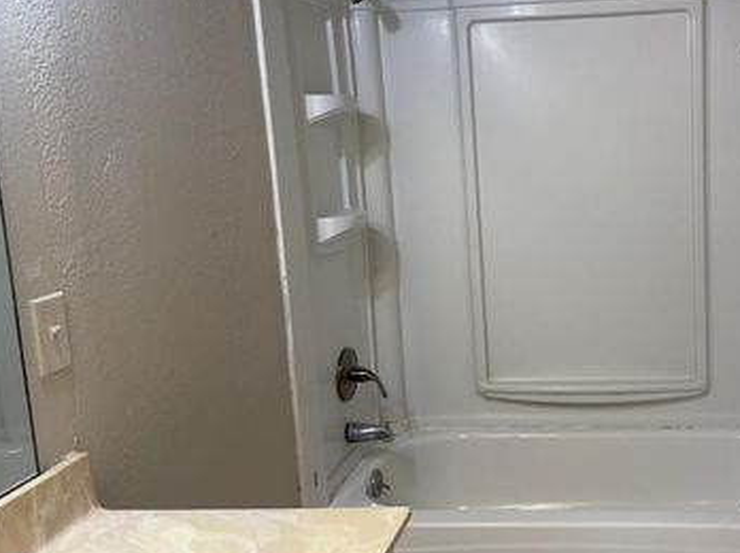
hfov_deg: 44.4
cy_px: 258
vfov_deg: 35.0
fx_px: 875
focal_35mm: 41
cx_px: 551
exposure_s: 1/120
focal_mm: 6.76
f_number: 1.78
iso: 125
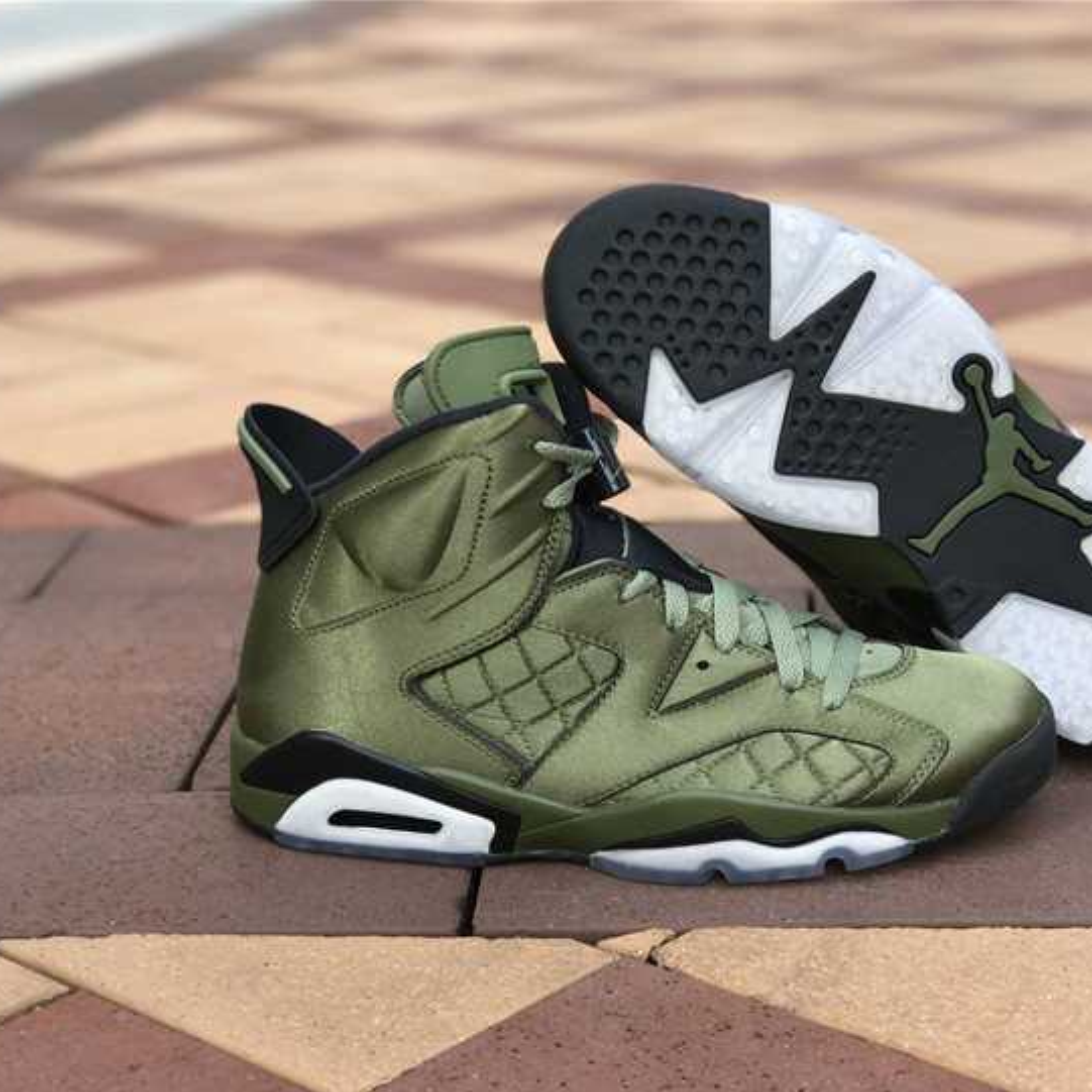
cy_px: 550
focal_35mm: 68
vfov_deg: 25.4
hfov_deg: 25.3
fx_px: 2427
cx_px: 708
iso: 20
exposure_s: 1/129
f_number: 2.8
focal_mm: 6.6
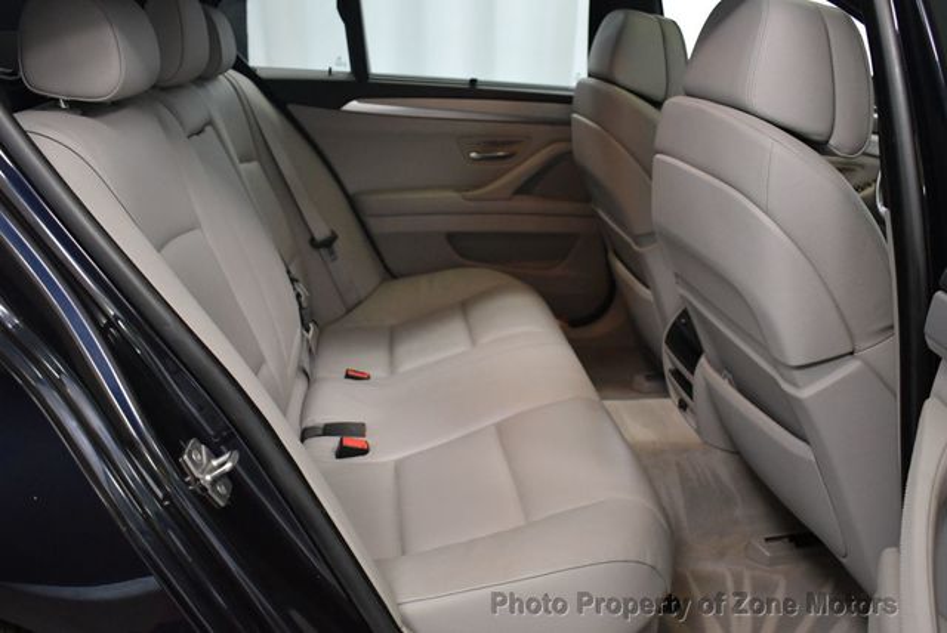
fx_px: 948
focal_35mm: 36
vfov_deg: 36.9
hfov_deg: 53.1
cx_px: 474
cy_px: 316
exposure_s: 1/125
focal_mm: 18
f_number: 3.5
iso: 2200
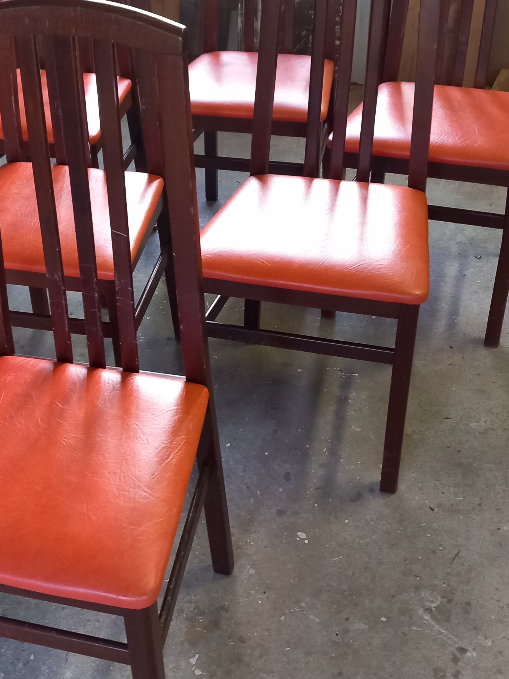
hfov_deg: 32.1
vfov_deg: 42.1
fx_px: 882
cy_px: 336
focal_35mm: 45
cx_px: 198
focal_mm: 4
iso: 250
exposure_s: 1/33.3
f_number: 1.8
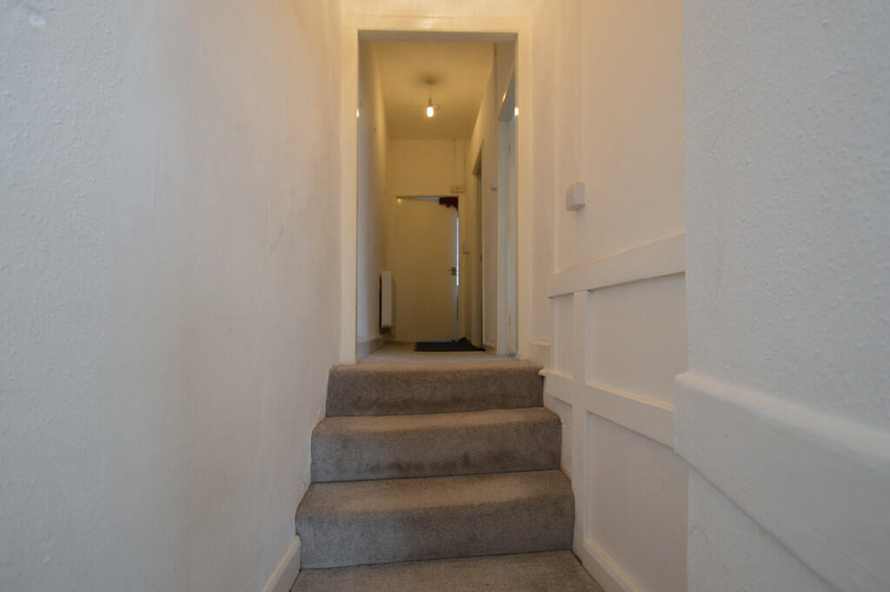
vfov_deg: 77.2
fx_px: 371
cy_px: 296
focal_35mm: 15
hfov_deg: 100.4
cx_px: 445
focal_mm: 10
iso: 450
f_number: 3.5
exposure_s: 1/60
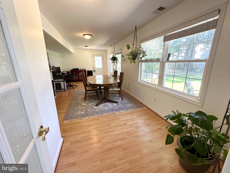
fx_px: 93
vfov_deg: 85.7
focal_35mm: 14
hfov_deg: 102.1
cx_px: 115
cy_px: 86
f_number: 2.2
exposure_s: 1/60
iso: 160
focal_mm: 2.22
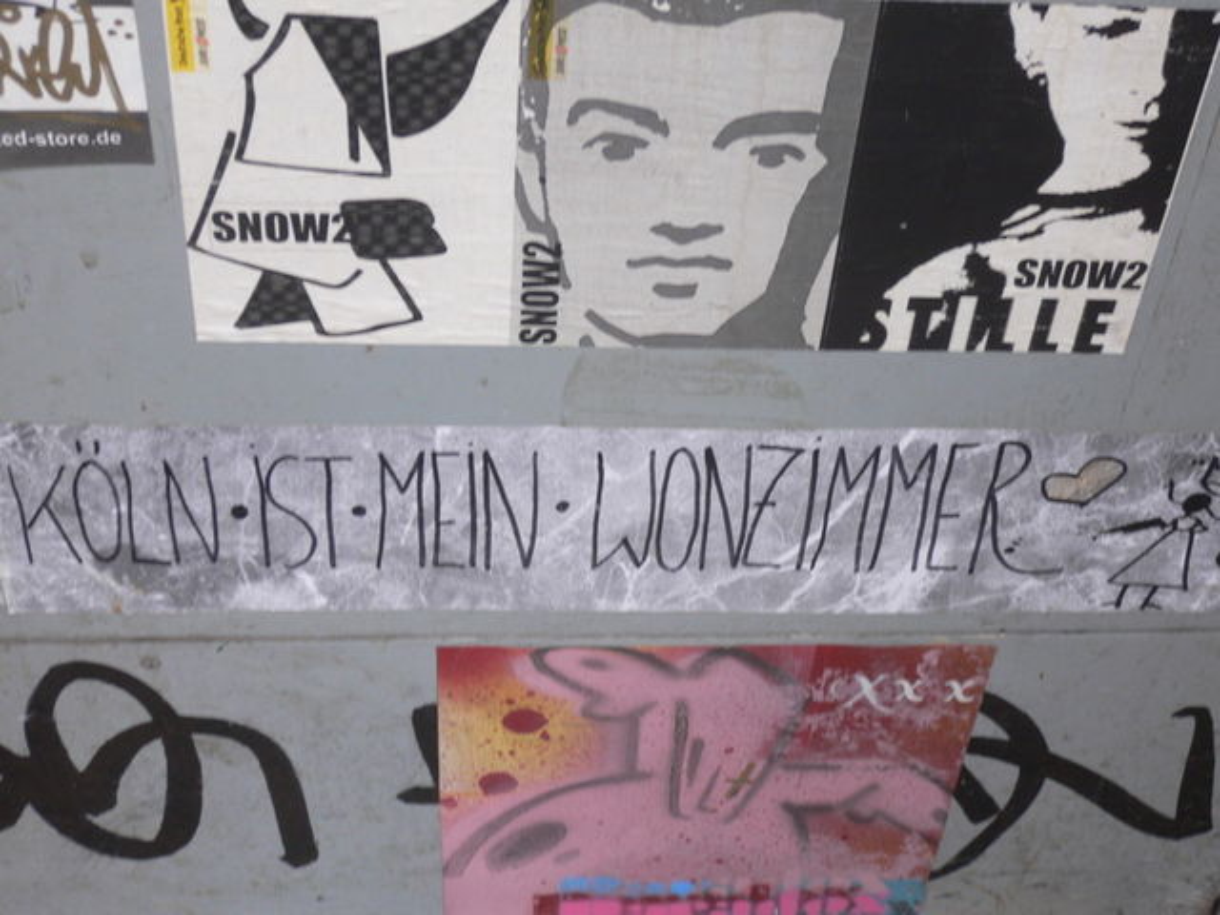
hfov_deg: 31.7
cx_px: 610
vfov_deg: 24.0
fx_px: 2150
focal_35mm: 61
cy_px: 458
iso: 100
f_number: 3.8
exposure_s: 1/25
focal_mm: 10.1
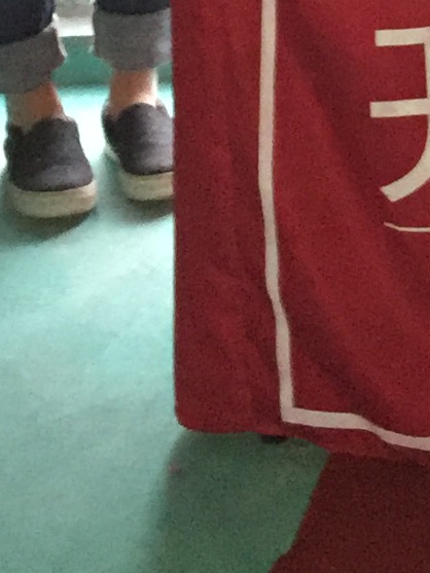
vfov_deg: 10.6
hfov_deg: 8.2
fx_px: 2815
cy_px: -585
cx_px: 905
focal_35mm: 170
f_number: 2.2
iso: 400
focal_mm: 4.15
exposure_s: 1/17
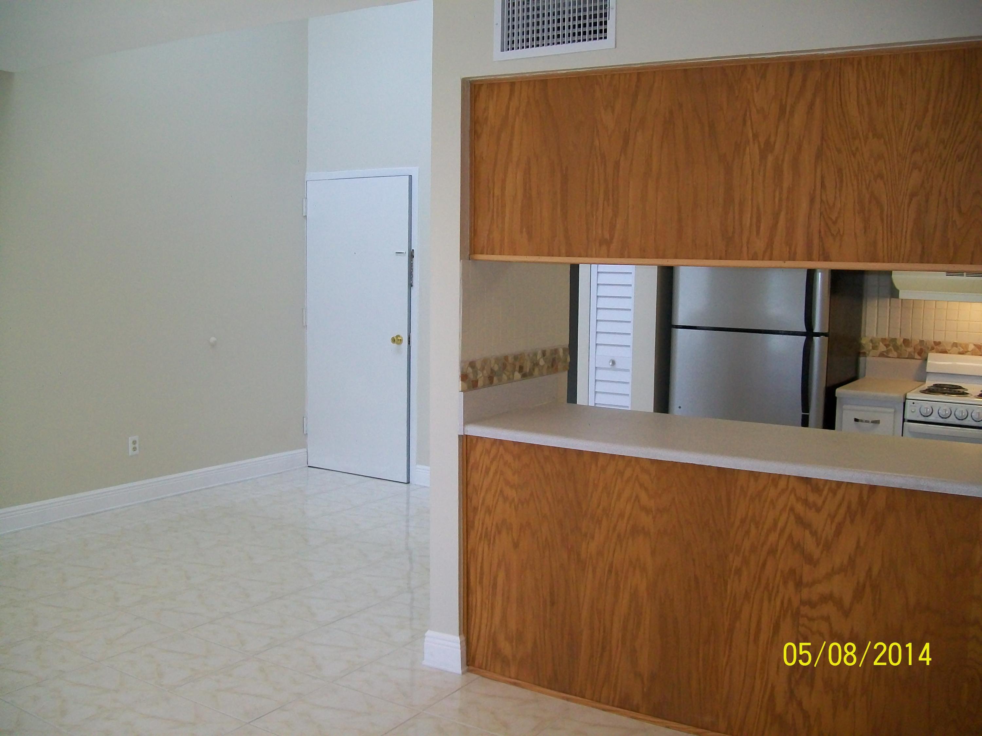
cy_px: 368
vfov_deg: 41.8
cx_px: 491
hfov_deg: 54.0
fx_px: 965
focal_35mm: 34
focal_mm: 6.1
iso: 160
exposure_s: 1/160
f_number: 2.7
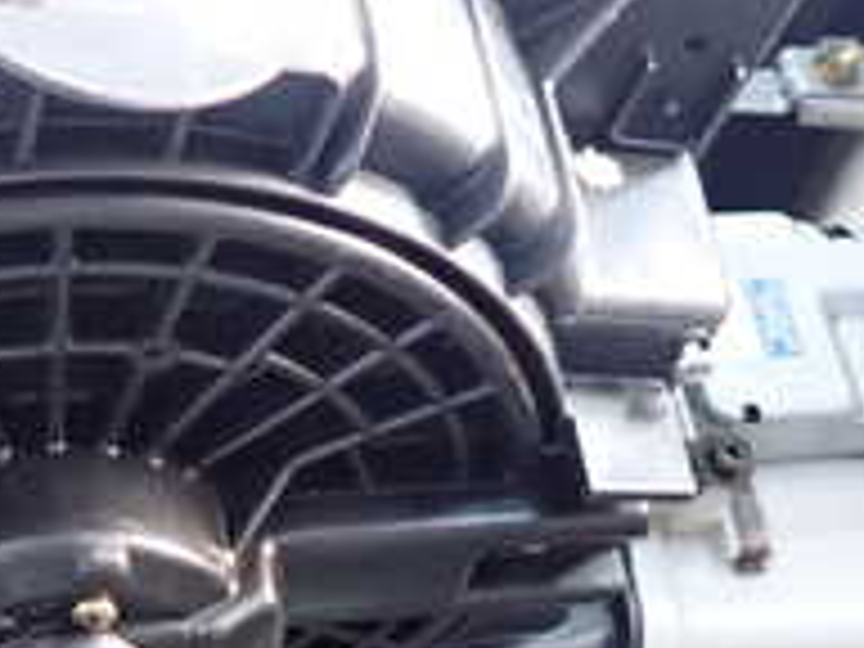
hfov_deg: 24.7
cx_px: 198
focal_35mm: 78
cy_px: 824
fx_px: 1947
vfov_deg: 17.8
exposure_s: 1/25
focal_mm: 4.5
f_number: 2
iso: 800
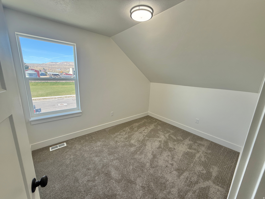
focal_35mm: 14
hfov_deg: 102.1
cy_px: 100
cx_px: 132
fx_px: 107
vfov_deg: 85.7
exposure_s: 1/120
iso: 80
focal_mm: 2.22
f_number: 2.2
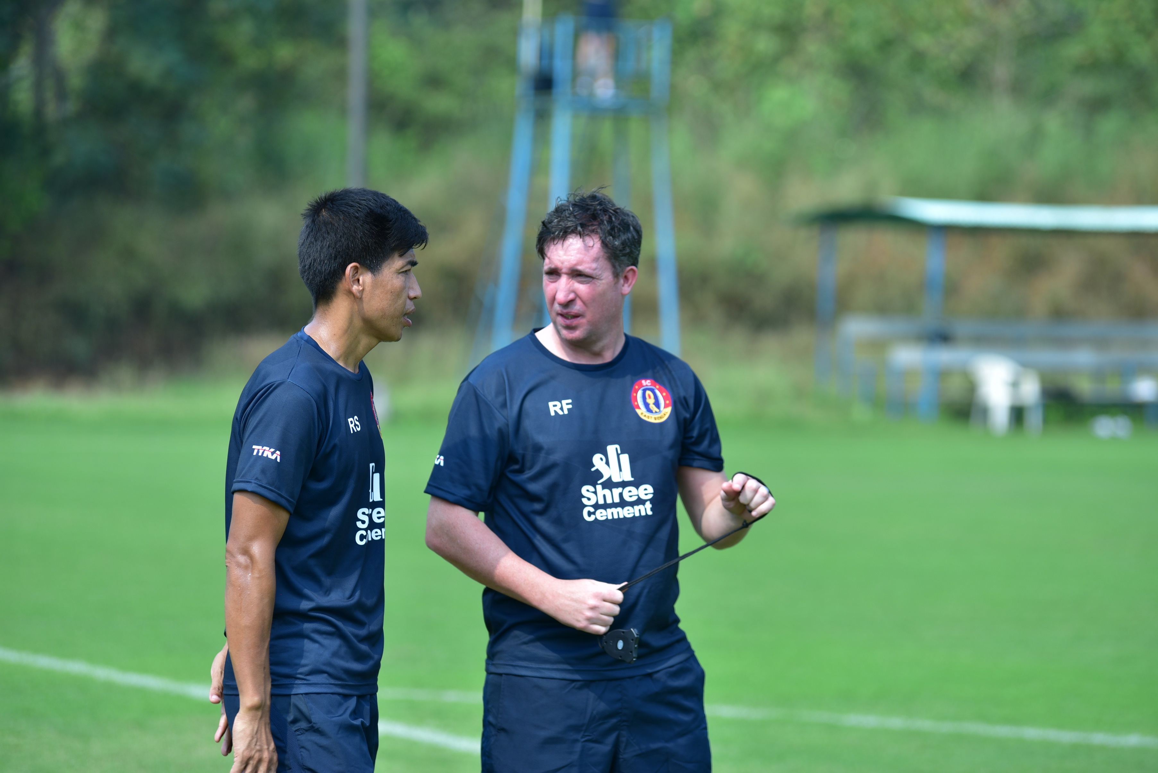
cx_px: 579
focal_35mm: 155
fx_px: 4988
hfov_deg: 13.2
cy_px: 386
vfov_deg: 8.9
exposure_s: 1/800
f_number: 3.5
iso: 125
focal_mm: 155
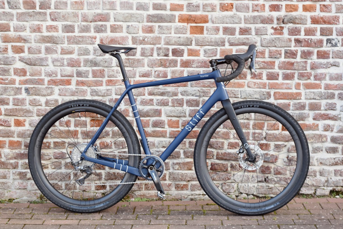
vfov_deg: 16.6
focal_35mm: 82
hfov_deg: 24.6
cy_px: 114
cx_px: 172
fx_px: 786
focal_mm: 55
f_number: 5.6
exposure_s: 1/250
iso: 560
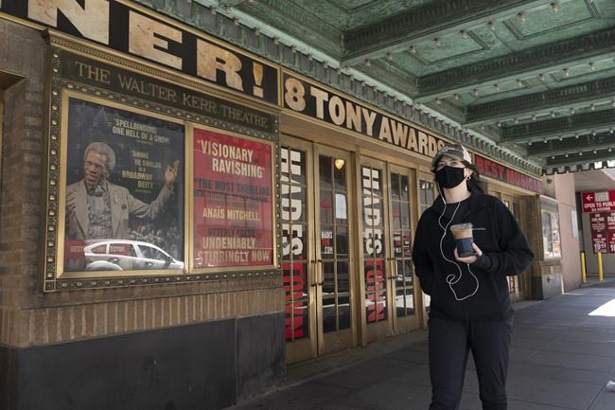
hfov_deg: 63.7
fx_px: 495
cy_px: 205
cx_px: 308
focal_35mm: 29
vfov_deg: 44.9
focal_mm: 29
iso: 1600
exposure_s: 1/400
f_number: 7.1
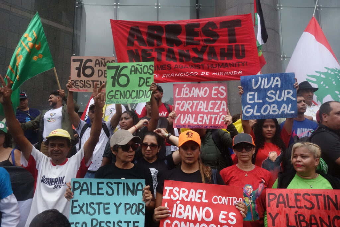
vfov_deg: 43.6
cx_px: 170
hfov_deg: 61.9
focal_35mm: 30
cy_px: 114
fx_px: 283
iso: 800
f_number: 5.6
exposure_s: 1/800
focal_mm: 11.18
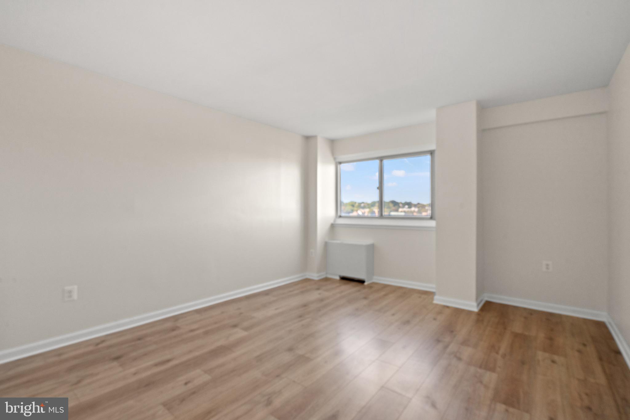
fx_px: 280
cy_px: 210
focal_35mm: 16
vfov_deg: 73.7
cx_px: 315
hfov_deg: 96.7
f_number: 9
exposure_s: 1/13
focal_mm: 16
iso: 800
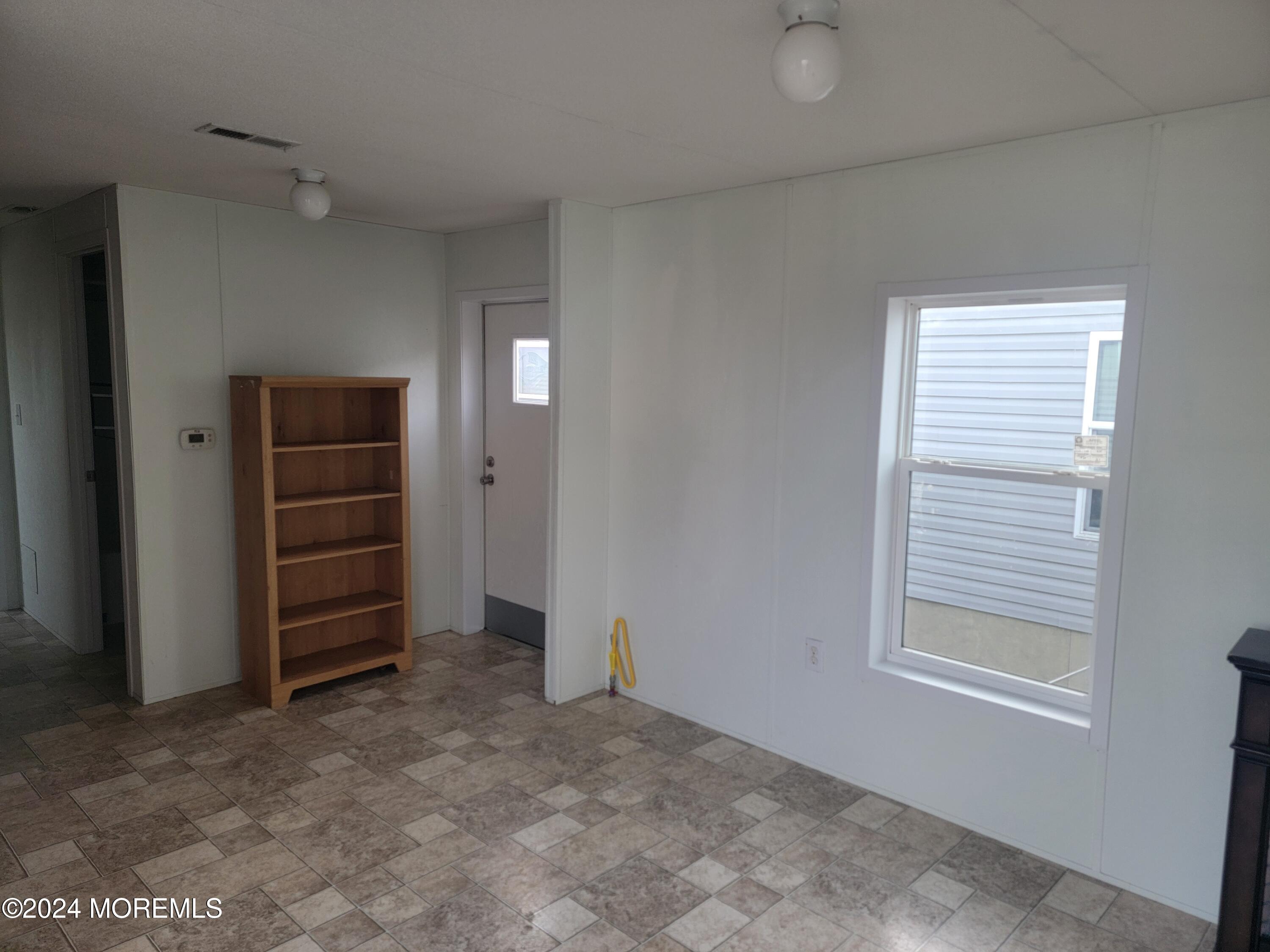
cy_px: 476
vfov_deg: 56.8
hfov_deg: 71.6
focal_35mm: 24
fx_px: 881
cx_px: 635
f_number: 1.8
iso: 80
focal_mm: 6.7
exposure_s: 1/120
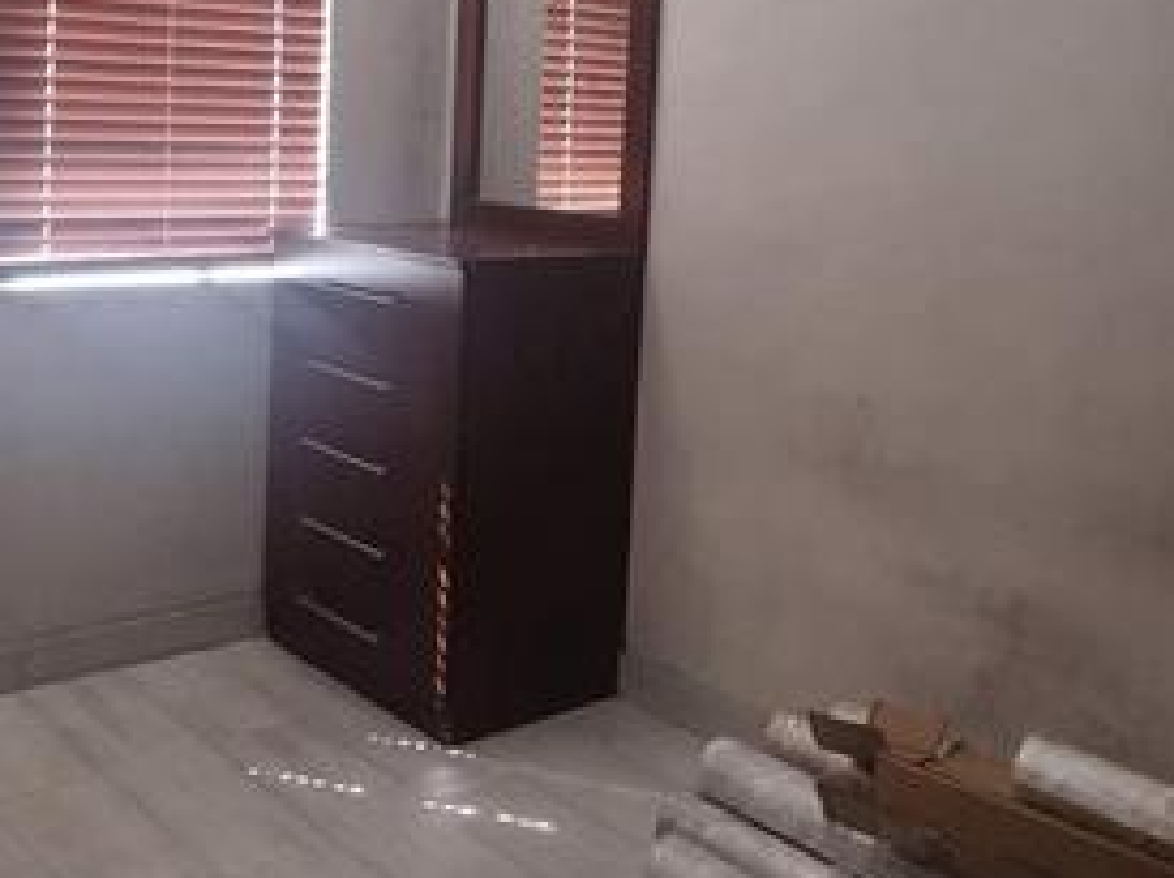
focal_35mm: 38
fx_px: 1288
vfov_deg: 36.5
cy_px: 193
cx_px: 446
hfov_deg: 48.6
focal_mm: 2.2
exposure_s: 1/50
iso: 320
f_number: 2.2
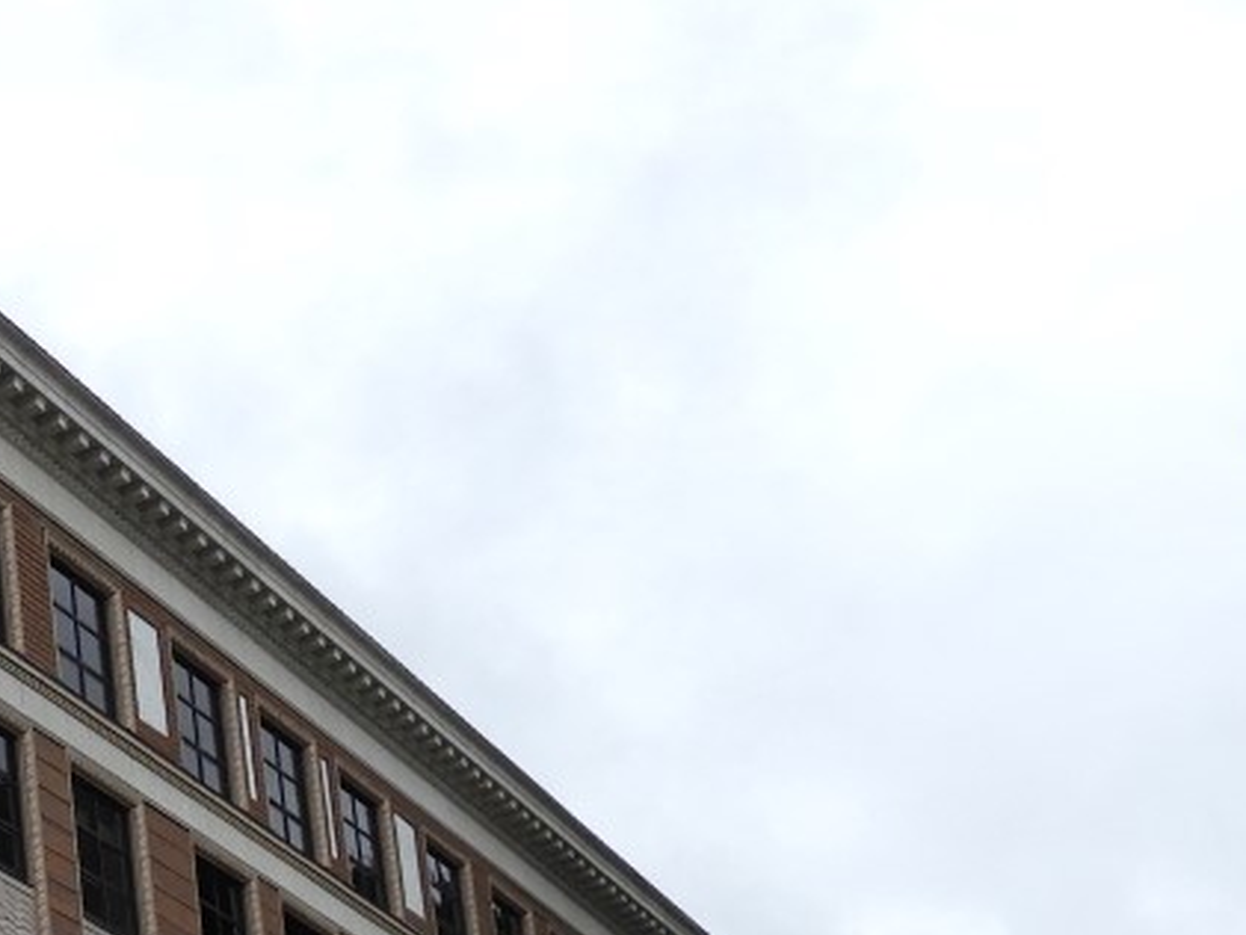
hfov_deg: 20.9
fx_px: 2952
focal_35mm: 82
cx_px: -521
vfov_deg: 17.4
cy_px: 1018
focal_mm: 4.3
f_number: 3.3
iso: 100
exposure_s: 1/500
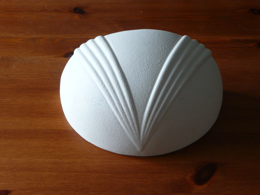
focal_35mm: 55
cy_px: 98
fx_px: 413
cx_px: 130
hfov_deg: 34.9
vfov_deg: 26.6
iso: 160
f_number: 4.3
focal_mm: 9.1
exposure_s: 1/30
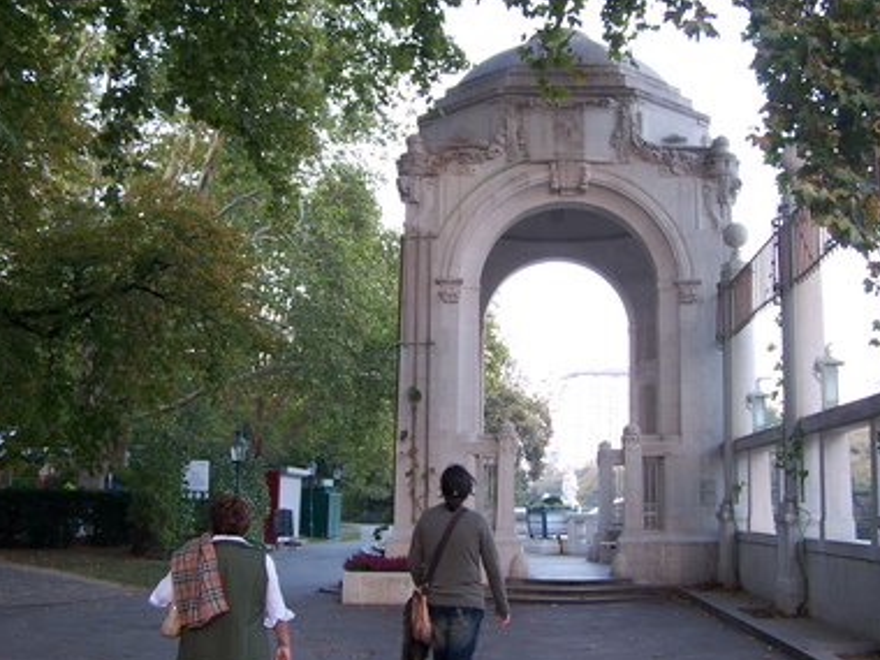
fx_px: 1144
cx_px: 459
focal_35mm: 45
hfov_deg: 42.1
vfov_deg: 32.2
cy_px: 306
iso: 80
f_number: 2.8
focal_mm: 6.3
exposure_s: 1/30
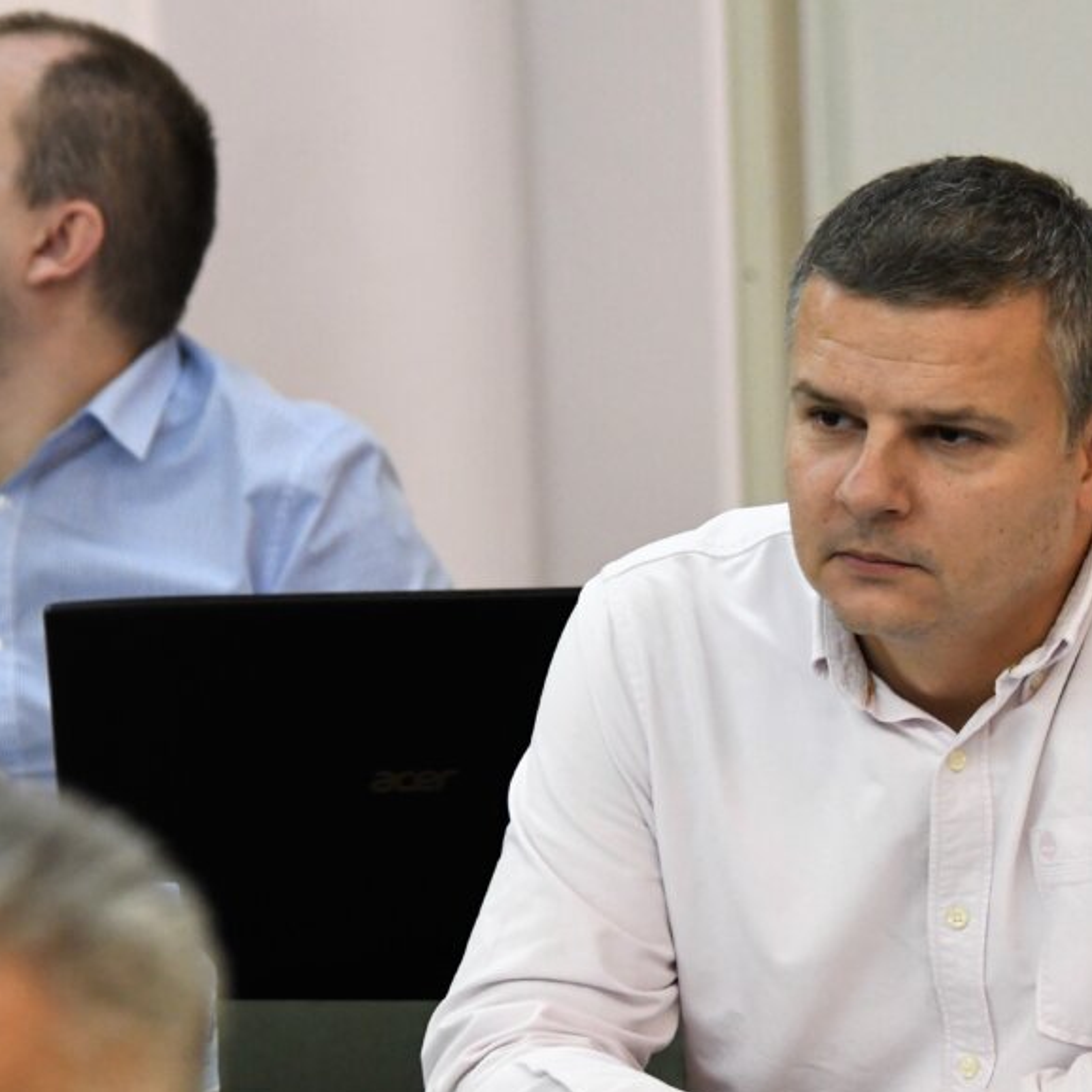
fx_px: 11671
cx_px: 935
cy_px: 630
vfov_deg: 5.4
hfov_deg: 5.4
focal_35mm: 327
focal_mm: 145
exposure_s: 1/200
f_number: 5.6
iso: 4000
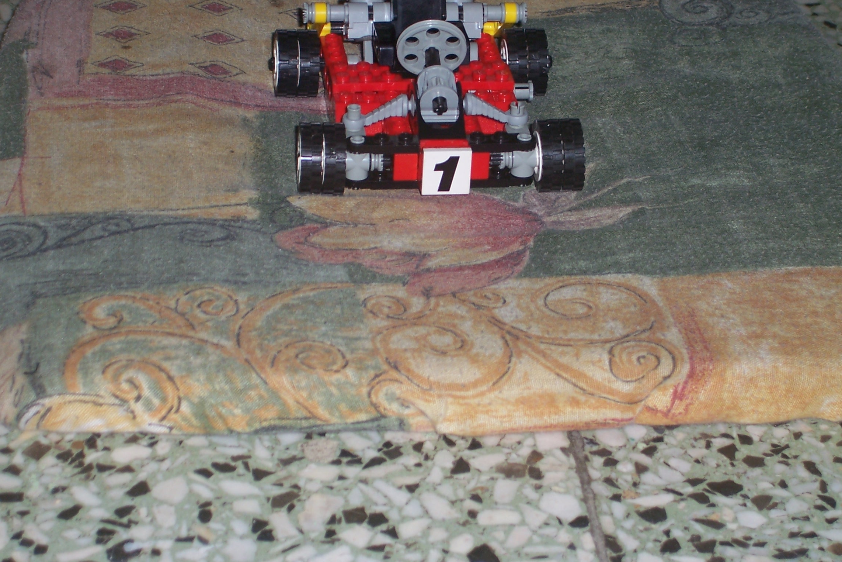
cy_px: 252
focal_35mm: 107
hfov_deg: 19.1
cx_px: 418
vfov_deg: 12.8
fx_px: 2503
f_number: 4.6
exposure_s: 1/2
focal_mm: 16.8
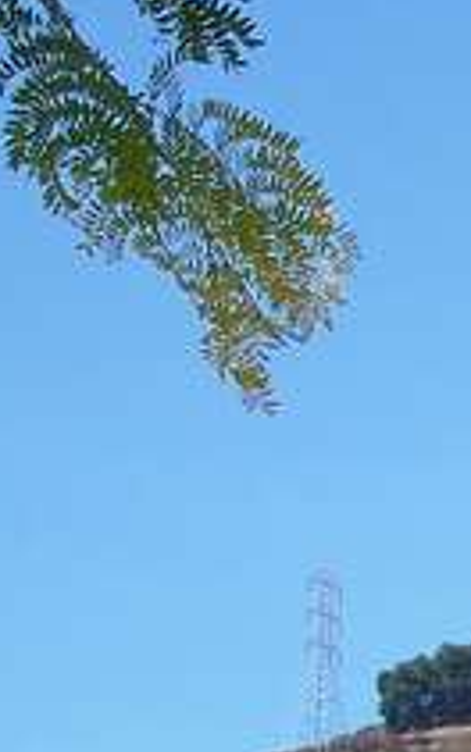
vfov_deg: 8.8
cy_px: 745
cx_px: 1327
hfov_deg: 5.3
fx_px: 4864
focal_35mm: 237
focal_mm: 12.6
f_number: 3.2
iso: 64
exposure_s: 1/500
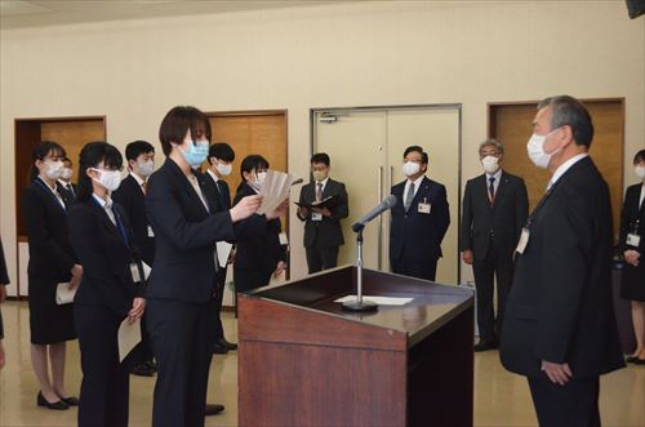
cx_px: 322
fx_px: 858
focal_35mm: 48
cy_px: 214
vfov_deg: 27.9
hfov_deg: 41.2
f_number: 5
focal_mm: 32
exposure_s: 1/1000
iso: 3200
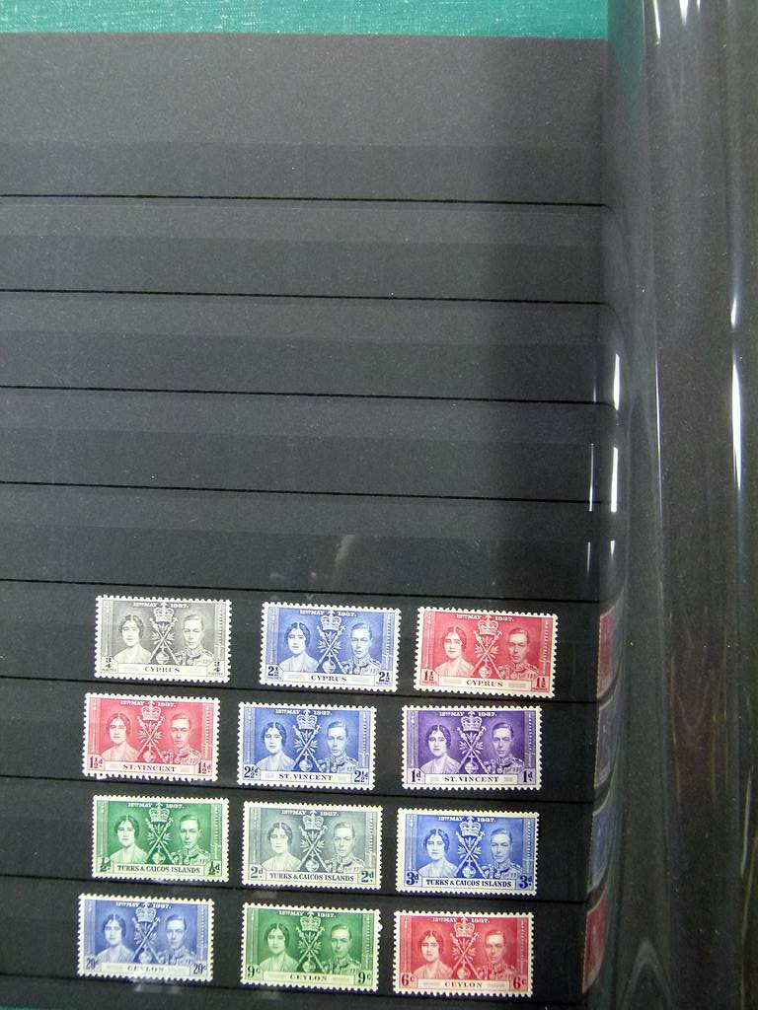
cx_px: 379
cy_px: 505
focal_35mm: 36
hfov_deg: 39.7
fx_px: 1051
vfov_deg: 51.4
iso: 320
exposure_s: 1/60
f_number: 3.1
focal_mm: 6.5
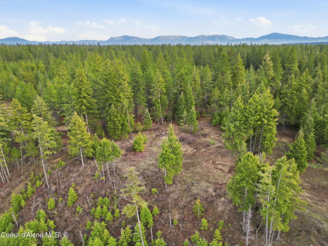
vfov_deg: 56.8
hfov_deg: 71.6
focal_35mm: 24
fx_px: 227
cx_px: 164
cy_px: 123
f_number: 1.7
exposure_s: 1/250
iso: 100
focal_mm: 6.7
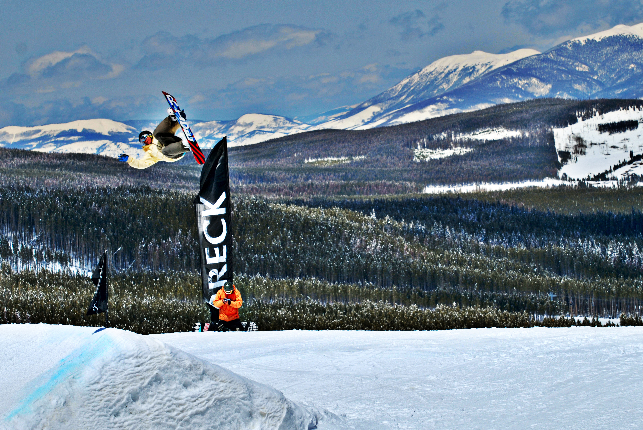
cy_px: 238
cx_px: 363
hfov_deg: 13.6
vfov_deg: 9.1
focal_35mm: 151
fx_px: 2700
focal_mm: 82
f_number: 9
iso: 100
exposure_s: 1/800
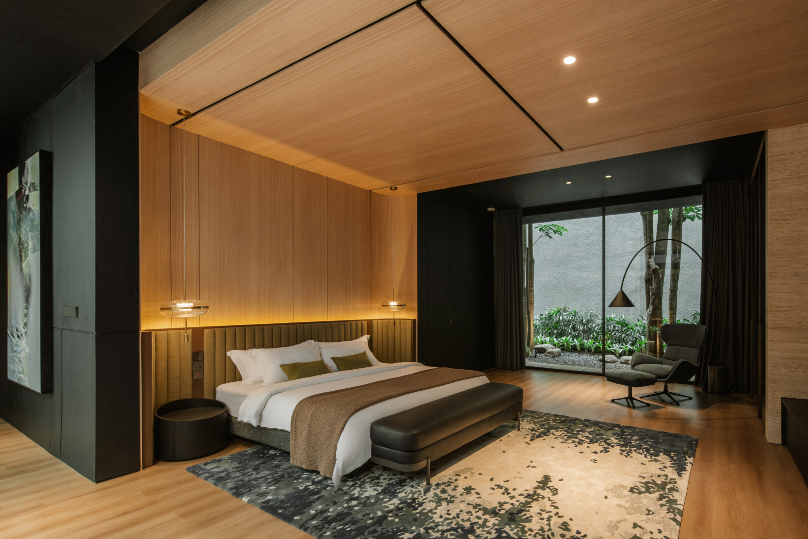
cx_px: 404
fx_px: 382
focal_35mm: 17
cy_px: 270
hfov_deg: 93.3
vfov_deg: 70.5
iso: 200
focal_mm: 17
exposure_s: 2
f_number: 11
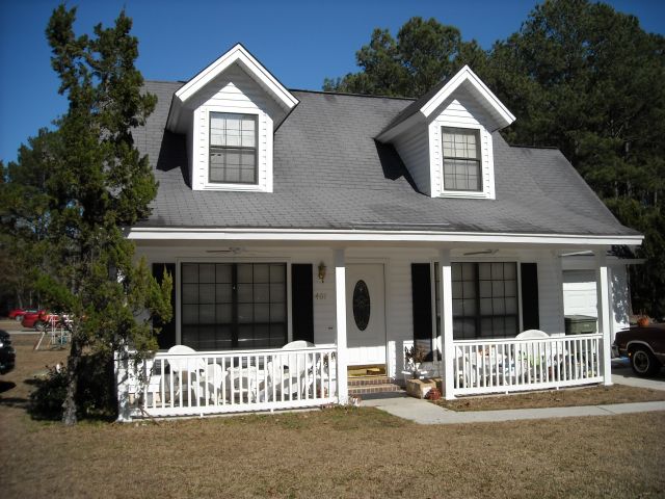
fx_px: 672
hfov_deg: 52.6
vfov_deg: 40.7
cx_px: 332
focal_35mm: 35
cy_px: 250
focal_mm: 5.7
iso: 64
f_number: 5.6
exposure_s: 1/478
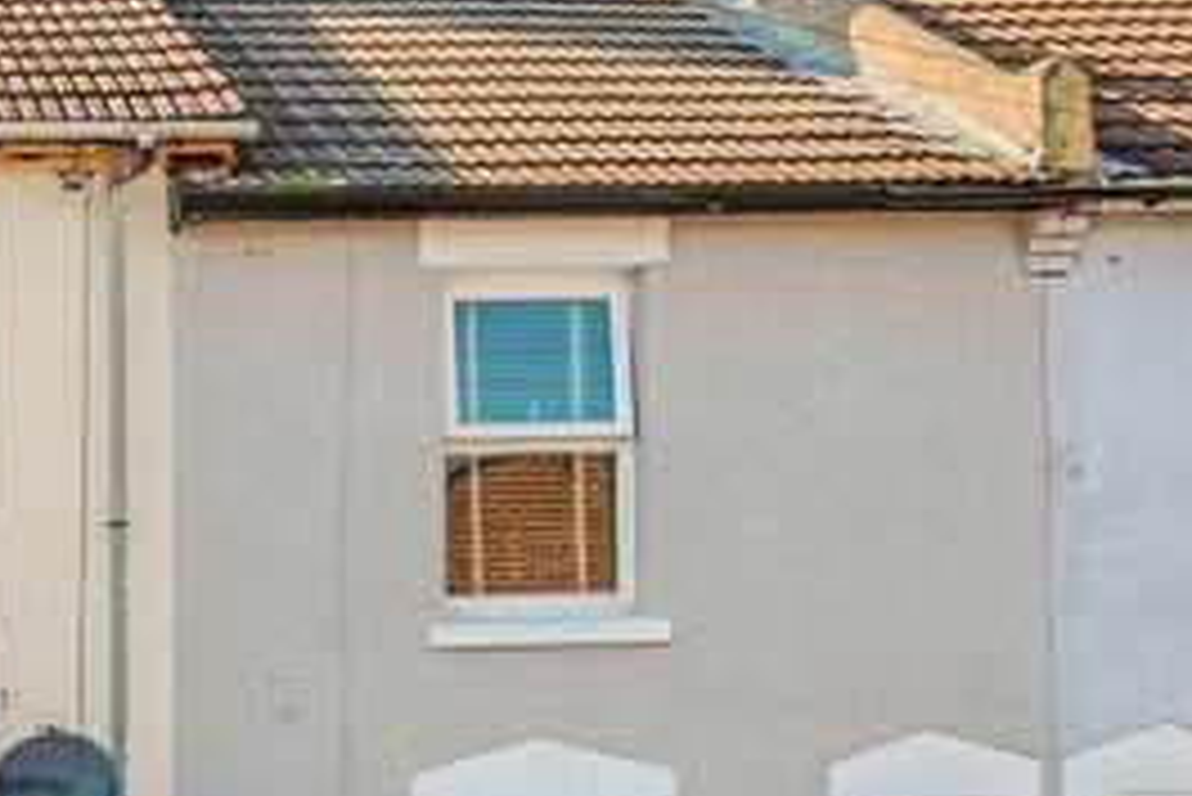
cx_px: -274
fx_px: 1226
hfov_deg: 37.5
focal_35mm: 37
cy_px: 623
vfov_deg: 35.0
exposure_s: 1/400
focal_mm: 14
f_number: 8
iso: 400
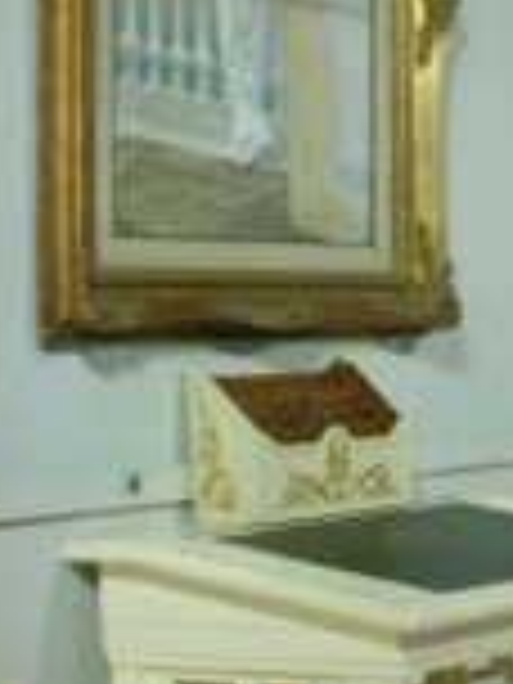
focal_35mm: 117
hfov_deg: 12.1
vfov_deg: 16.8
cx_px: 774
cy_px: 320
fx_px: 2312
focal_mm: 6.2
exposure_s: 1/21.2
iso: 800
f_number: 2.8
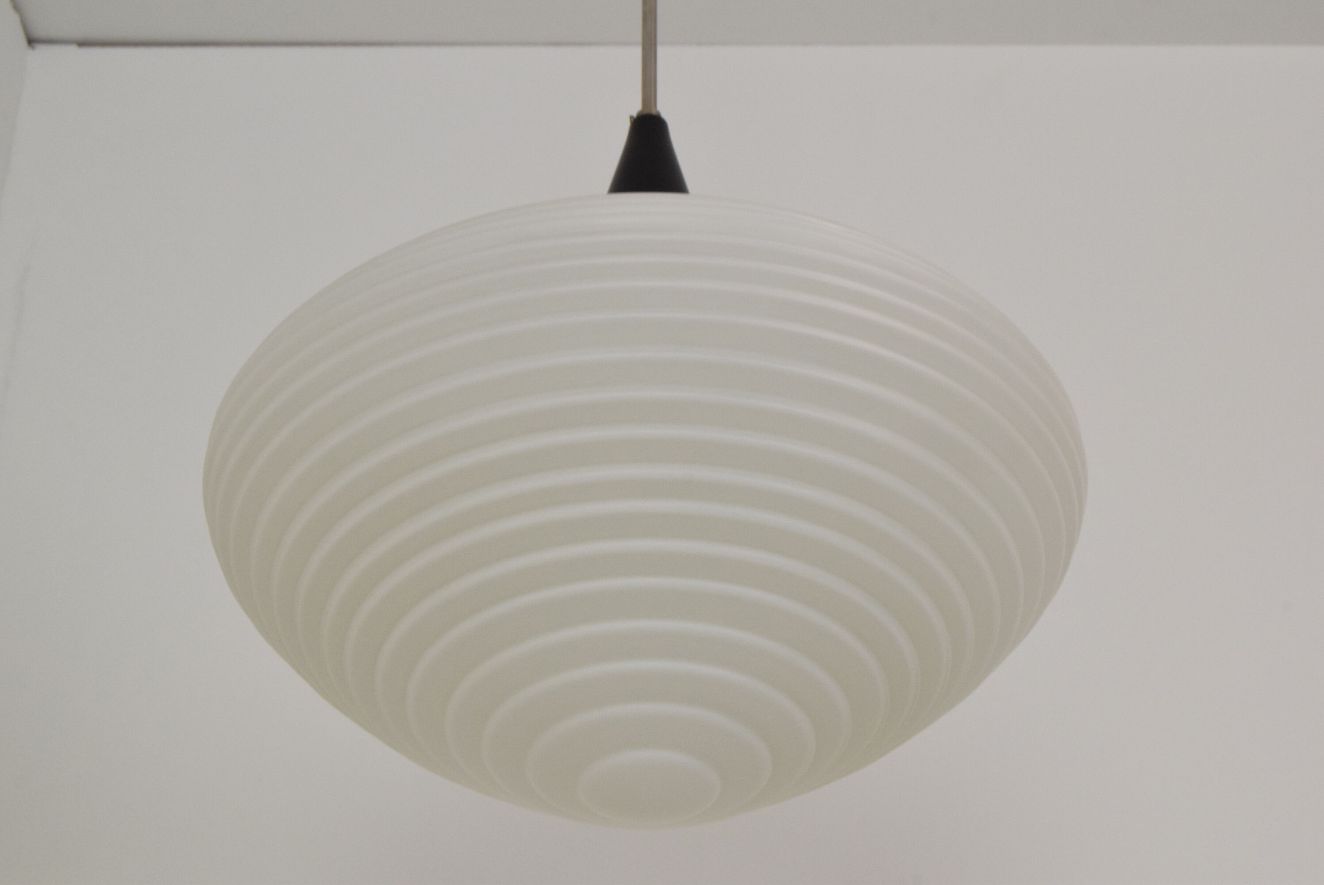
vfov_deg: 18.2
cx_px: 662
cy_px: 442
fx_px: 2760
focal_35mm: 75
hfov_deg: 27.0
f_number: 16
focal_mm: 50
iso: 1600
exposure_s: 1/100
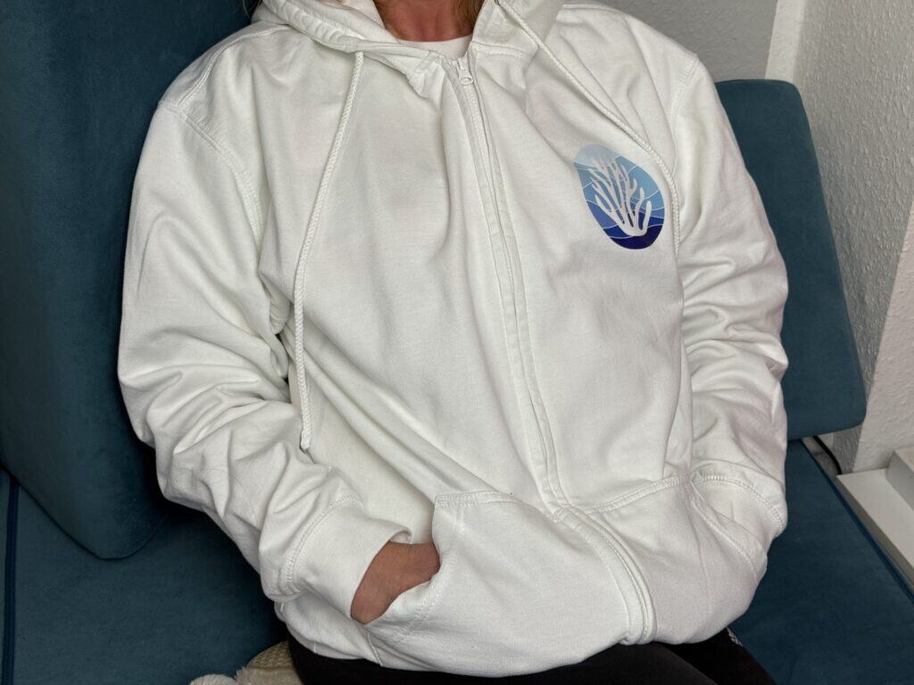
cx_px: 457
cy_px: 342
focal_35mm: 48
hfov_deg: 39.7
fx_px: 1267
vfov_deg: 30.3
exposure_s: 1/100
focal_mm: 6.76
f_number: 1.78
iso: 64
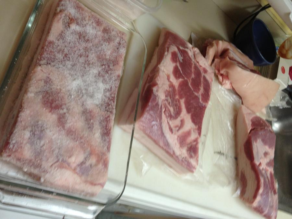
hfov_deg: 52.6
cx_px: 146
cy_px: 110
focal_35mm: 35
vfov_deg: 40.7
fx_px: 295
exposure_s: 1/20
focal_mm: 4.28
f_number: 2.4
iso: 80
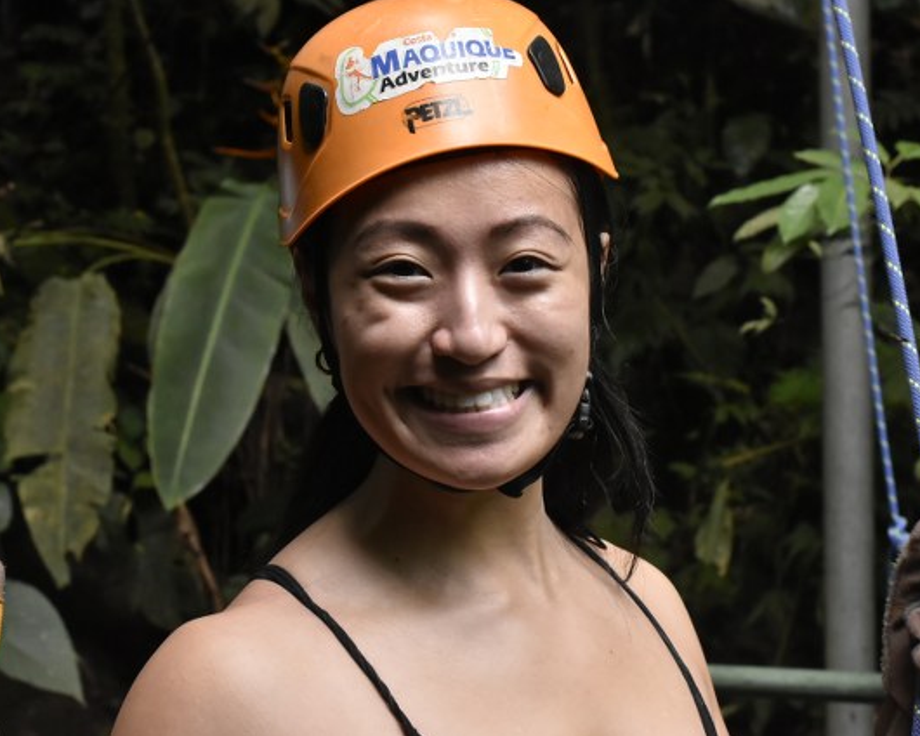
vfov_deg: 18.1
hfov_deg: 22.5
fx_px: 2314
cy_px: 368
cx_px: 437
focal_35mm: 85
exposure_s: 1/250
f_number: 9
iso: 2500
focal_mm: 50
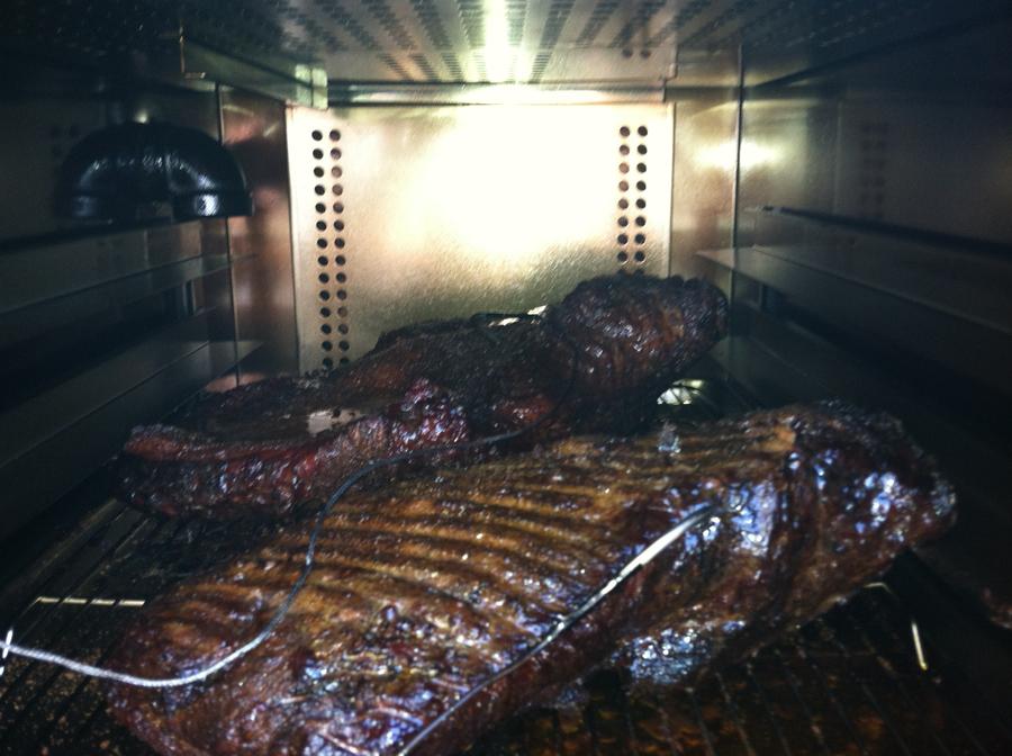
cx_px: 506
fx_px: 1022
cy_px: 378
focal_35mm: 35
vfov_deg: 40.6
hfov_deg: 52.7
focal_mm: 3.85
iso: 100
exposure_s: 1/15
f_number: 2.8
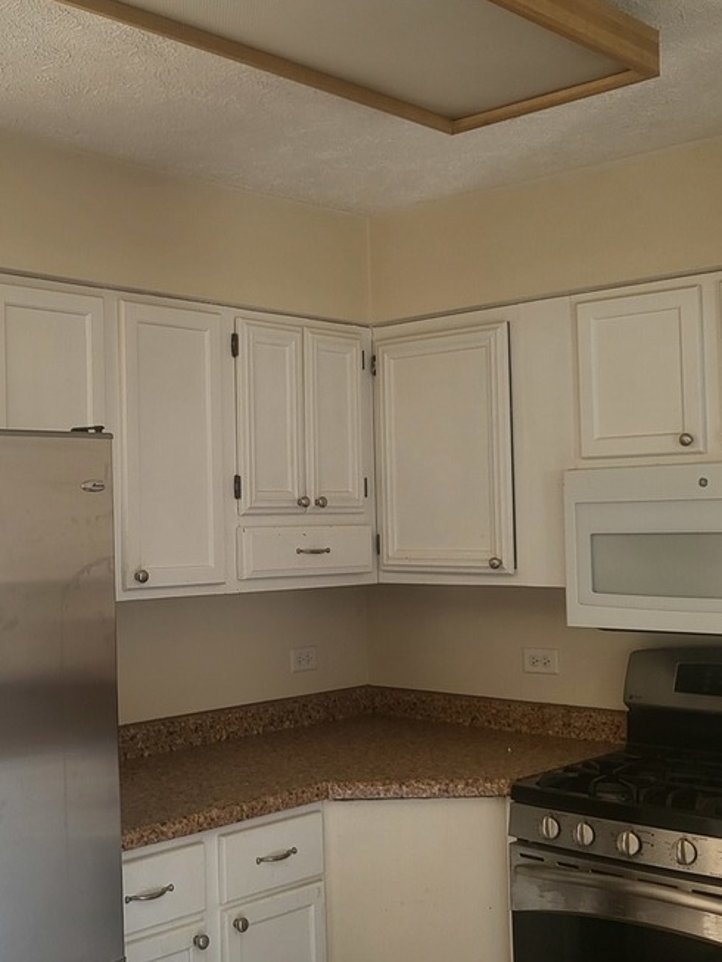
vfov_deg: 43.8
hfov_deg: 33.2
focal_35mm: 43
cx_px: 220
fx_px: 1195
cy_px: 486
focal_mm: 4.25
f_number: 1.8
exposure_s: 1/120
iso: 80
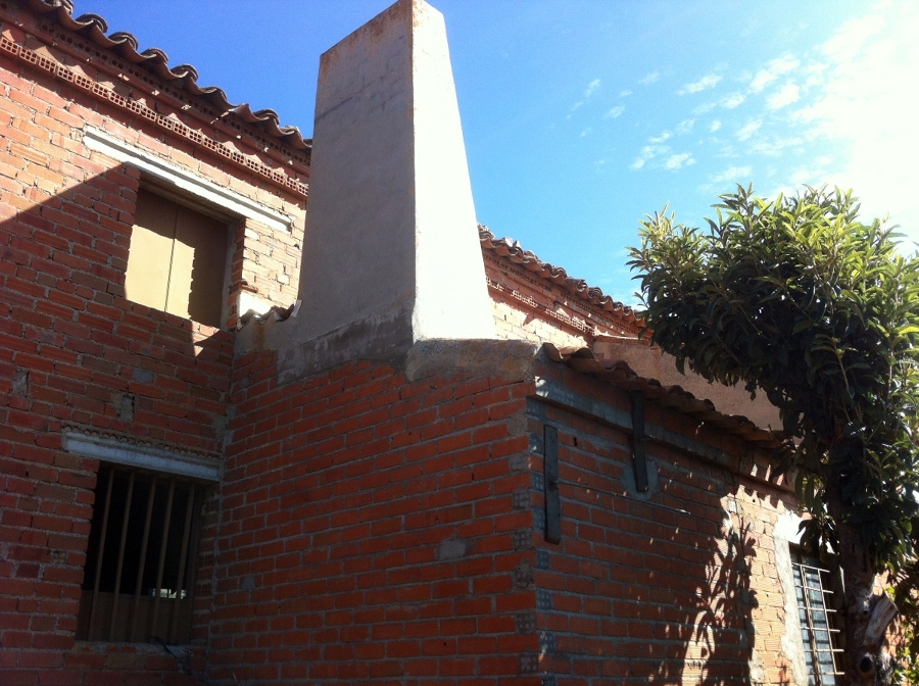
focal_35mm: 35
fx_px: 928
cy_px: 343
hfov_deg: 52.7
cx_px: 460
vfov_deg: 40.6
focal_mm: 3.85
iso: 80
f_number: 2.8
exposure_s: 1/536
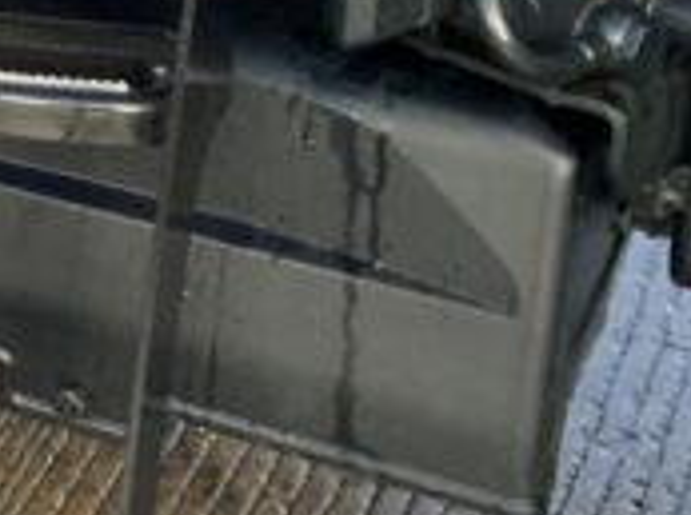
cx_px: -963
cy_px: -347
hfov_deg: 10.1
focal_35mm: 172
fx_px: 3426
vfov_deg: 8.3
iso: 16
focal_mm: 3
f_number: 1.8
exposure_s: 1/189
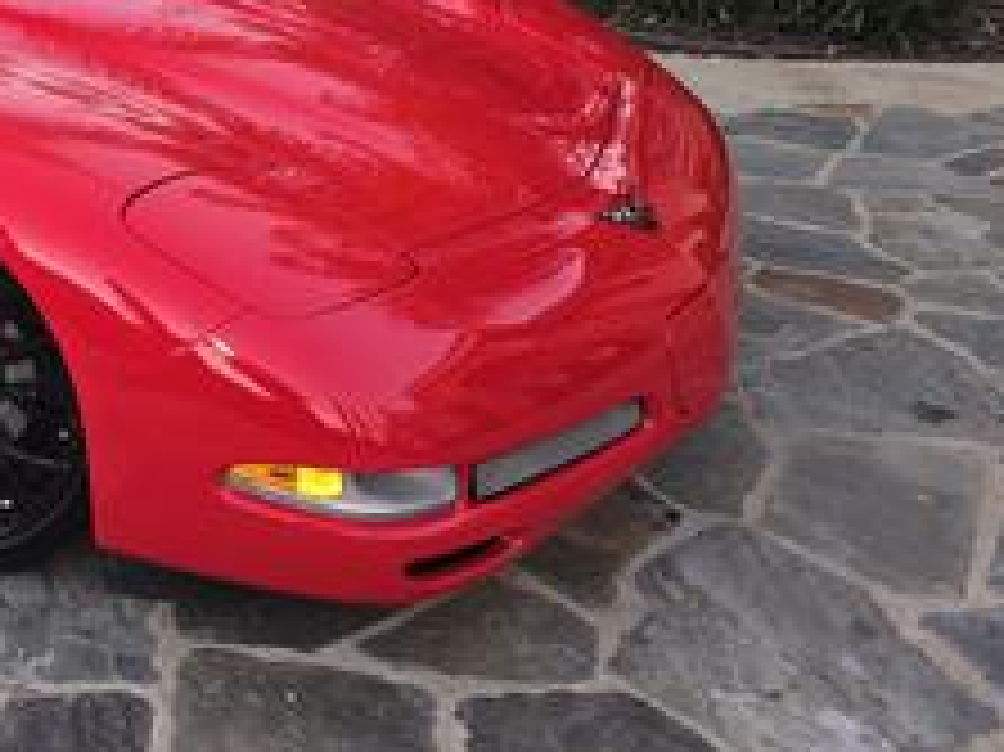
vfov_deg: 27.5
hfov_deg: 32.3
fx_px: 1507
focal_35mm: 52
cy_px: 162
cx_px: -108
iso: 125
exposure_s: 1/40
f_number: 1.7
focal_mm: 6.3
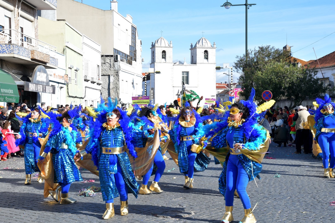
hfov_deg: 35.1
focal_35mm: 57
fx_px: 530
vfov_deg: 23.8
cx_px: 168
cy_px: 112
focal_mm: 38
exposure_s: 1/250
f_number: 10
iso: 400
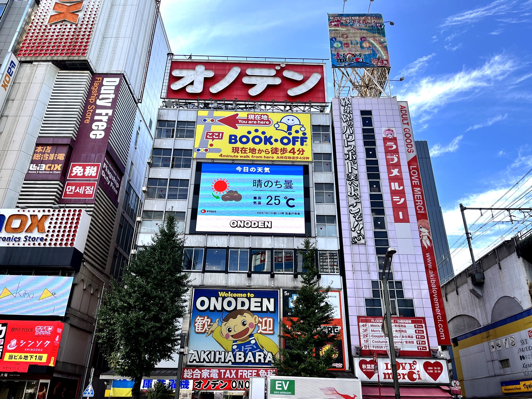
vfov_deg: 53.1
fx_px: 400
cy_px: 200
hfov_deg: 67.3
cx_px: 266
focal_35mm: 26
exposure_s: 1/1647
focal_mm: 5.1
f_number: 1.6
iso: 50
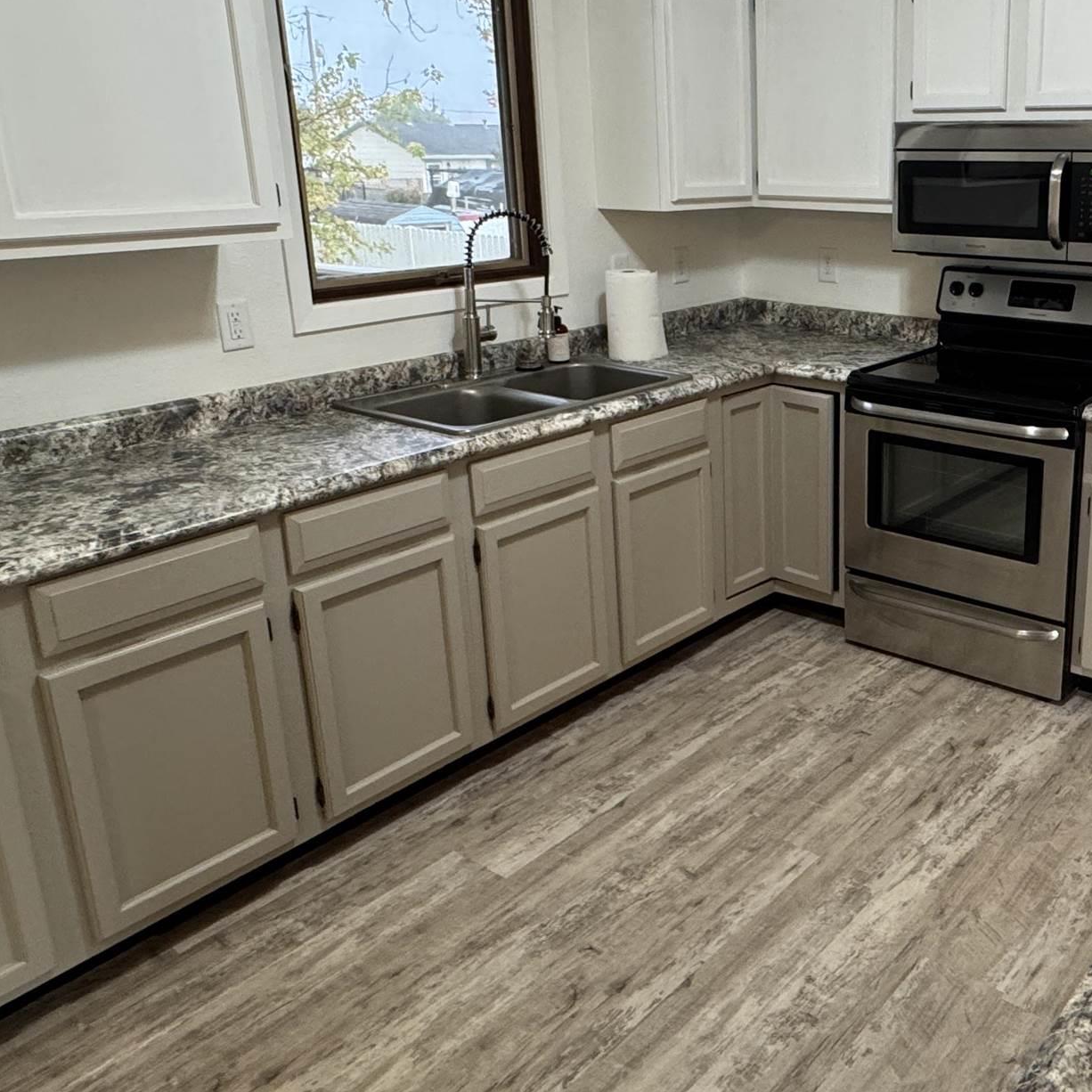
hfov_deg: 49.8
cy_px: 437
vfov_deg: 52.2
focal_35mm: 31
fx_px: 1106
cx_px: 854
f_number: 2.2
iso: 250
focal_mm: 2.22
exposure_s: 1/60
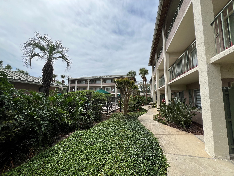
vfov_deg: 89.9
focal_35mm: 13
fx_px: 88
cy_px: 88
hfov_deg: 106.2
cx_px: 117
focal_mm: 1.57
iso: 32
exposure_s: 1/3311
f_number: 1.8
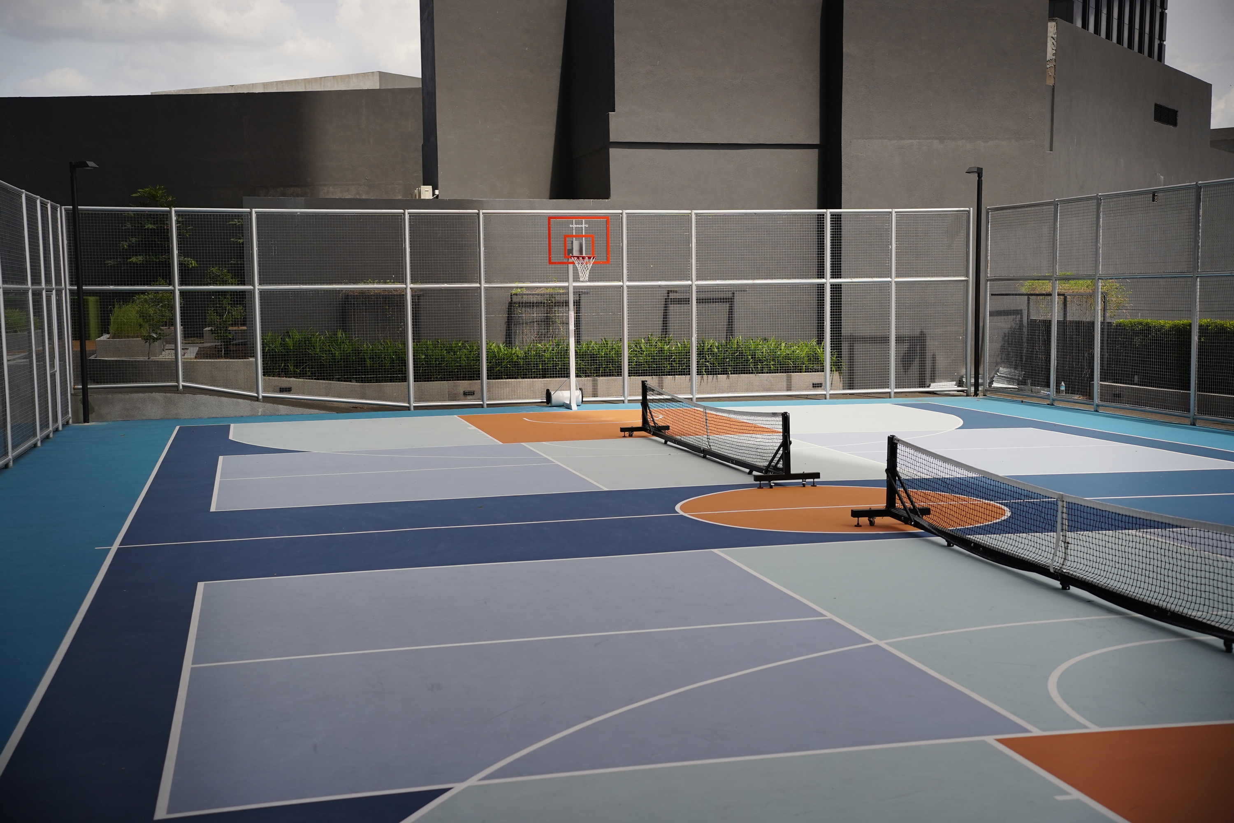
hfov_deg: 44.5
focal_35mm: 44
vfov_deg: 30.5
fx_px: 1508
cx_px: 617
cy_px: 412
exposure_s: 1/100
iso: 320
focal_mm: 44
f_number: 2.8
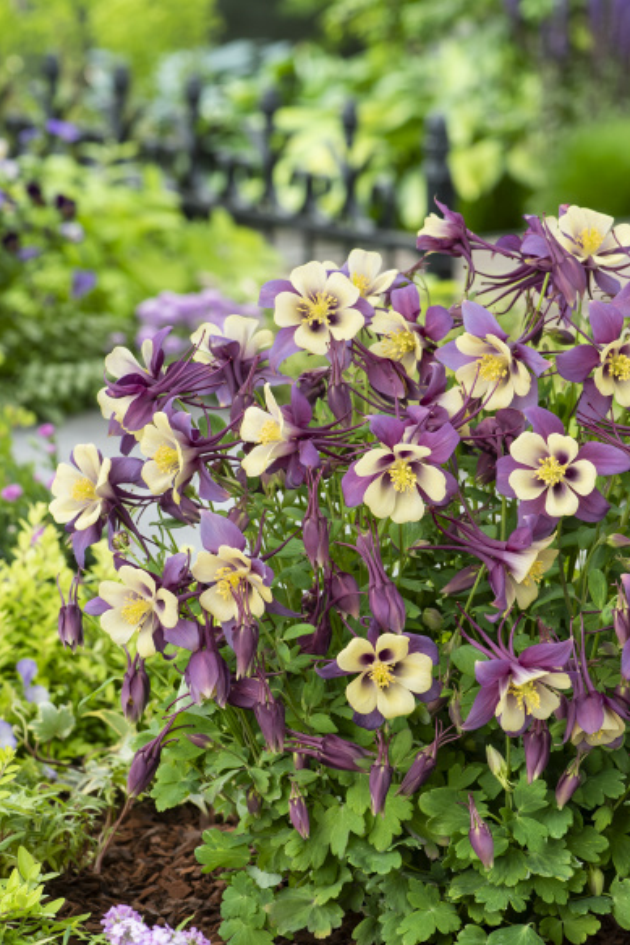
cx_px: 428
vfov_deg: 12.7
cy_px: 560
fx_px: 4250
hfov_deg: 8.5
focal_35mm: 162
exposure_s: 1/125
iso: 250
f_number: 8
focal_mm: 105
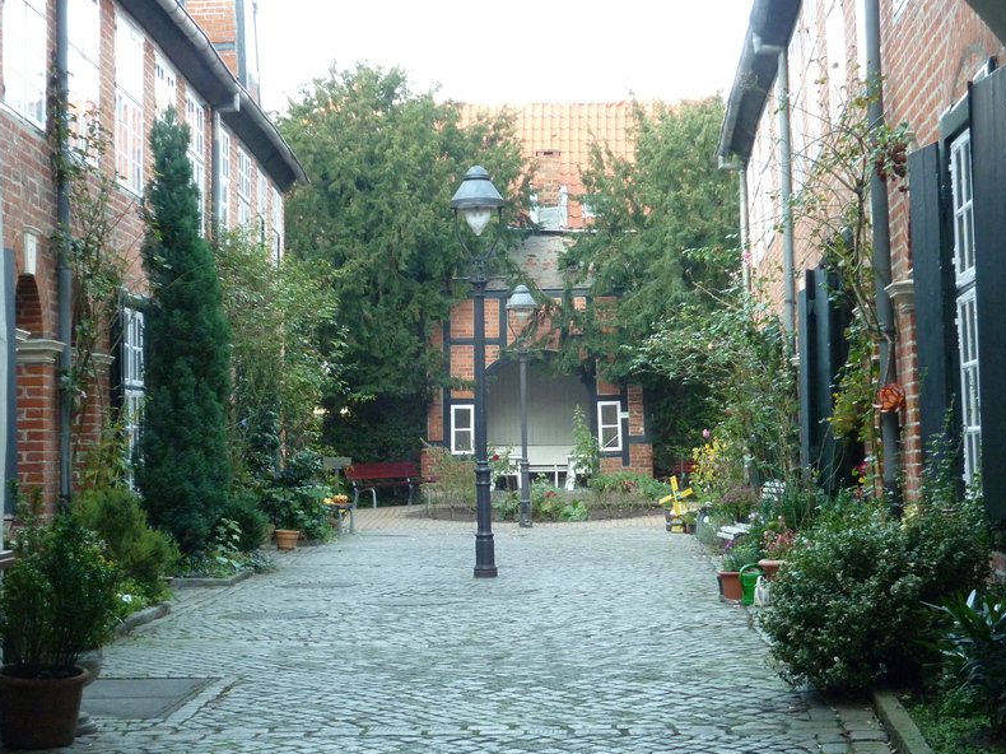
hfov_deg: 25.3
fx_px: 2237
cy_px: 380
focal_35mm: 77
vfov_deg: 19.1
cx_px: 500
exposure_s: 1/50
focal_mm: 10.6
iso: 320
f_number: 3.8
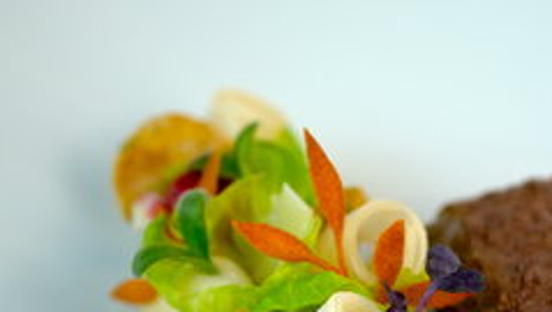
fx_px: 2769
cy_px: 367
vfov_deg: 6.4
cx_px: 490
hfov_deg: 11.3
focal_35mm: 189
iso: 160
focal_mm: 60
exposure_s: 1/180
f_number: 2.4
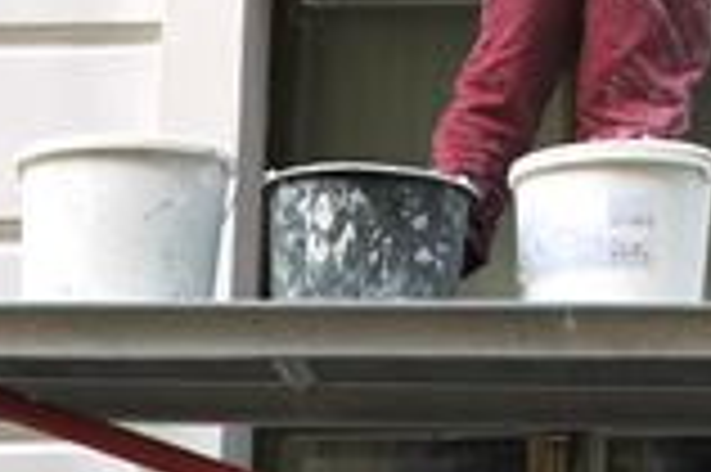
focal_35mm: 299
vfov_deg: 4.6
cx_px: 868
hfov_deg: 6.8
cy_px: -74
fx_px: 5899
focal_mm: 70
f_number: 8
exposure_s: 1/250
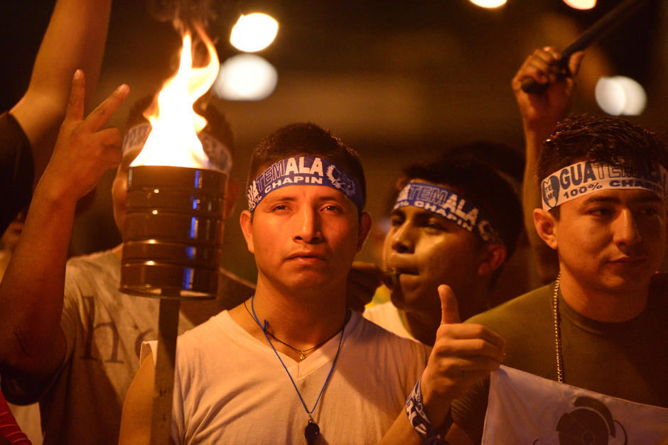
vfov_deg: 6.9
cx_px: 334
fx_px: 3711
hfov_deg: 10.3
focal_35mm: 200
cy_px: 222
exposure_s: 1/160
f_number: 2.8
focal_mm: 200
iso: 3200
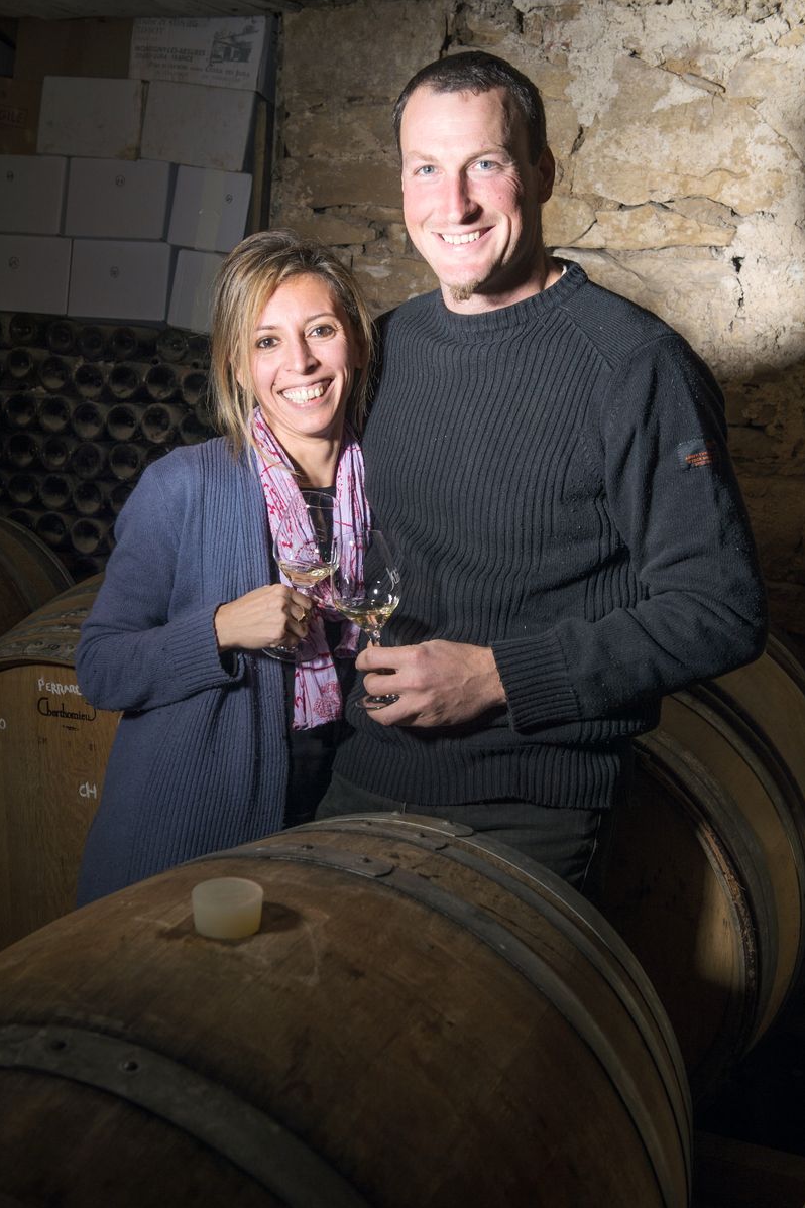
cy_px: 596
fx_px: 1577
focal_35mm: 47
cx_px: 377
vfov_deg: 41.9
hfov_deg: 28.6
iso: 400
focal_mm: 44
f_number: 8
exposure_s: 1/350
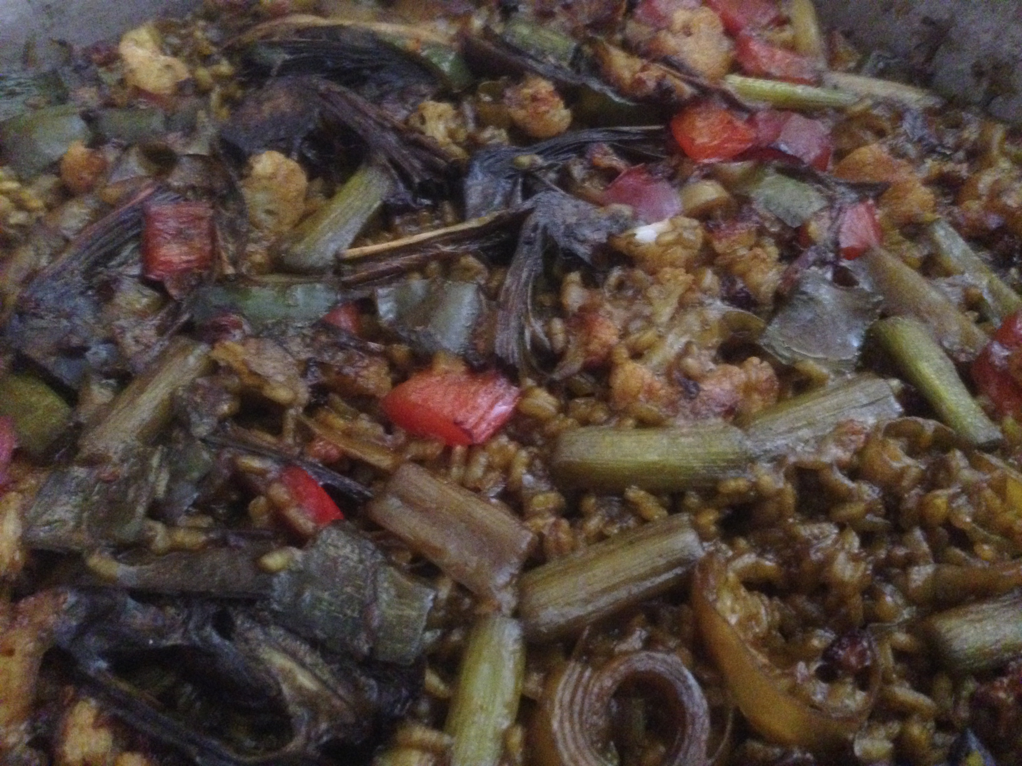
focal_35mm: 33
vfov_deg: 42.9
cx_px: 511
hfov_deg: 55.4
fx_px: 974
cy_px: 383
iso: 800
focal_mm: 4.12
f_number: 2.4
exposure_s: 1/15
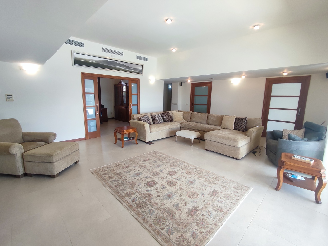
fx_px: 152
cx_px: 164
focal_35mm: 16
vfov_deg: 78.2
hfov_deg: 94.5
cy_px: 123
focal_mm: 1.65
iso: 126
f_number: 2.2
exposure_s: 1/120
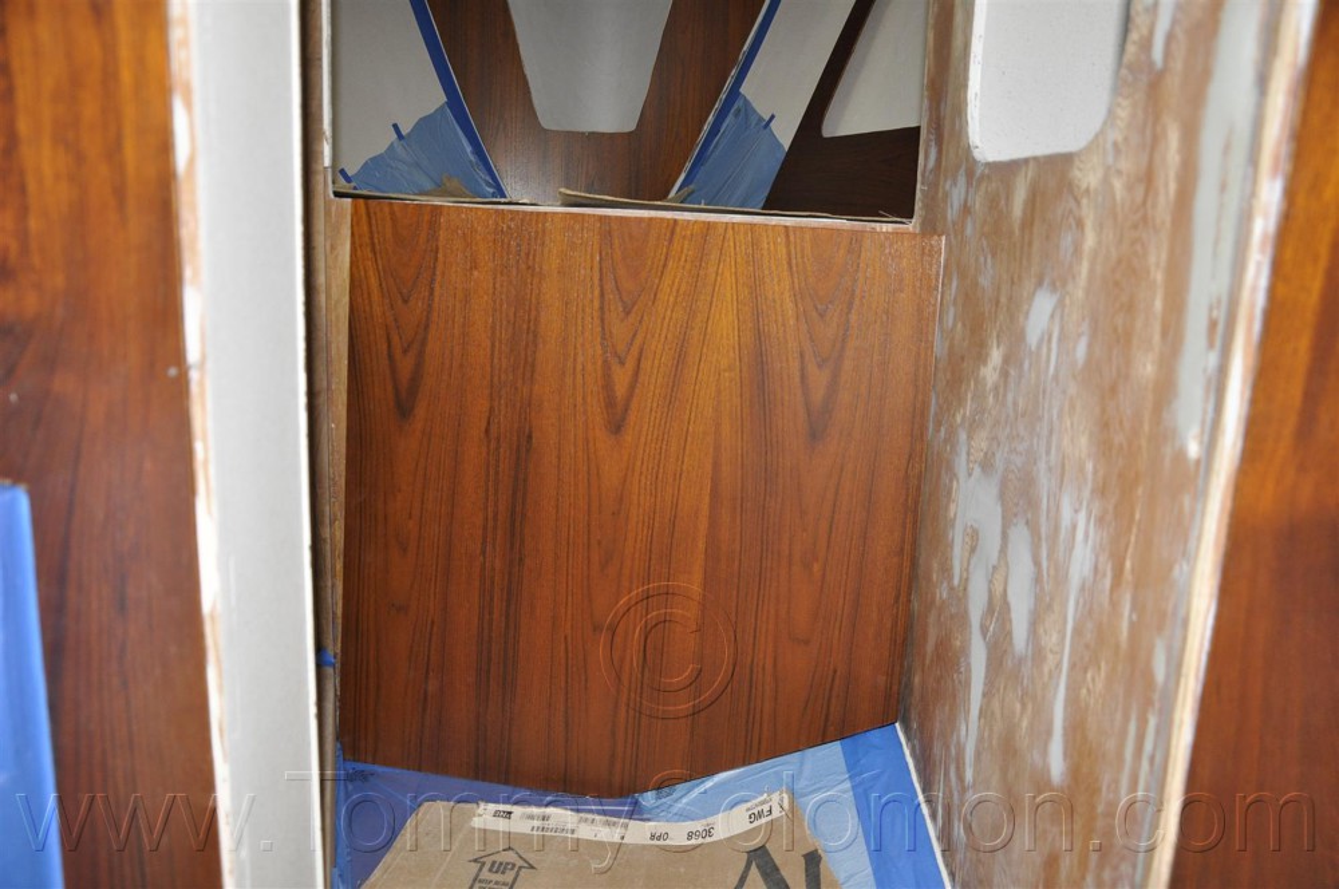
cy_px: 444
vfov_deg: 41.6
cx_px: 670
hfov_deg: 59.6
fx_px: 1170
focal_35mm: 32
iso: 800
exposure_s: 1/60
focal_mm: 21
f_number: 3.8
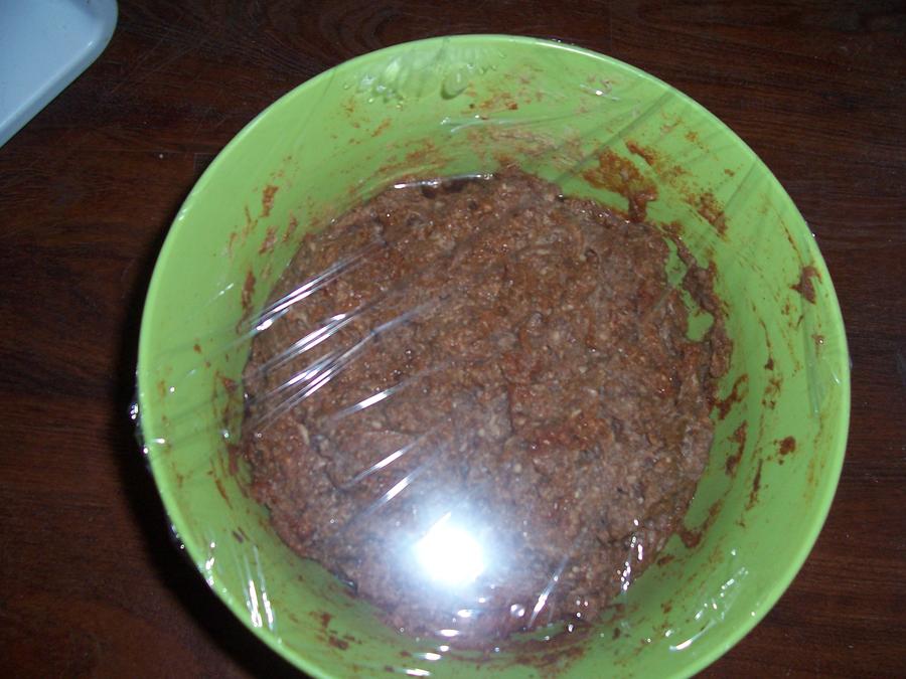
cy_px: 340
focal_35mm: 34
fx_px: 890
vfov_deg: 41.8
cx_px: 453
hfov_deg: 54.0
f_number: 2.7
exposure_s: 1/60
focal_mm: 5.6
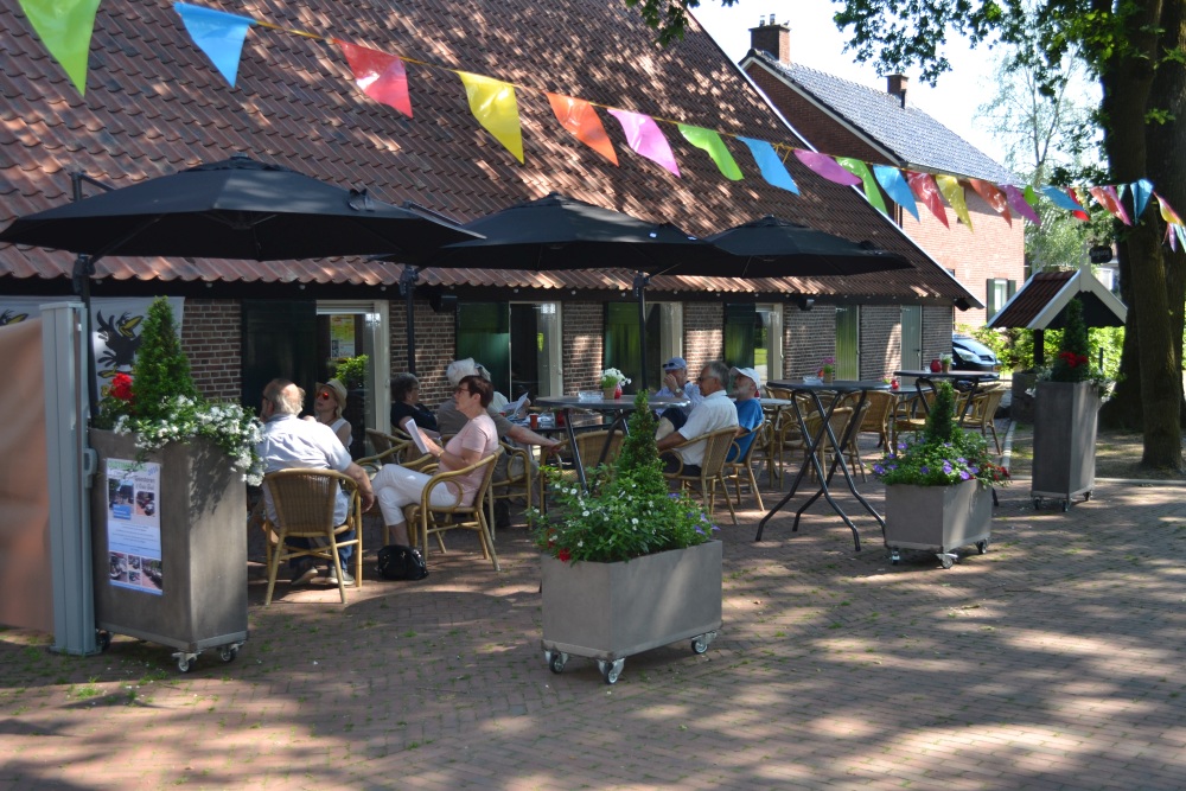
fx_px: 1285
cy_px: 396
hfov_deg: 49.5
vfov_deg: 34.2
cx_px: 593
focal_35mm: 39
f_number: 4.2
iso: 100
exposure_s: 1/125
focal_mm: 26
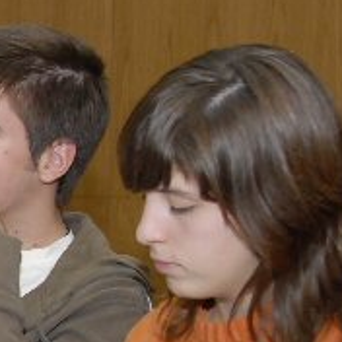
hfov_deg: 11.3
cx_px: -302
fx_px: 1587
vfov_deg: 12.2
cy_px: 324
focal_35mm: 142
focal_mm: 26
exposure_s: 1/100
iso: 640
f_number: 5.6
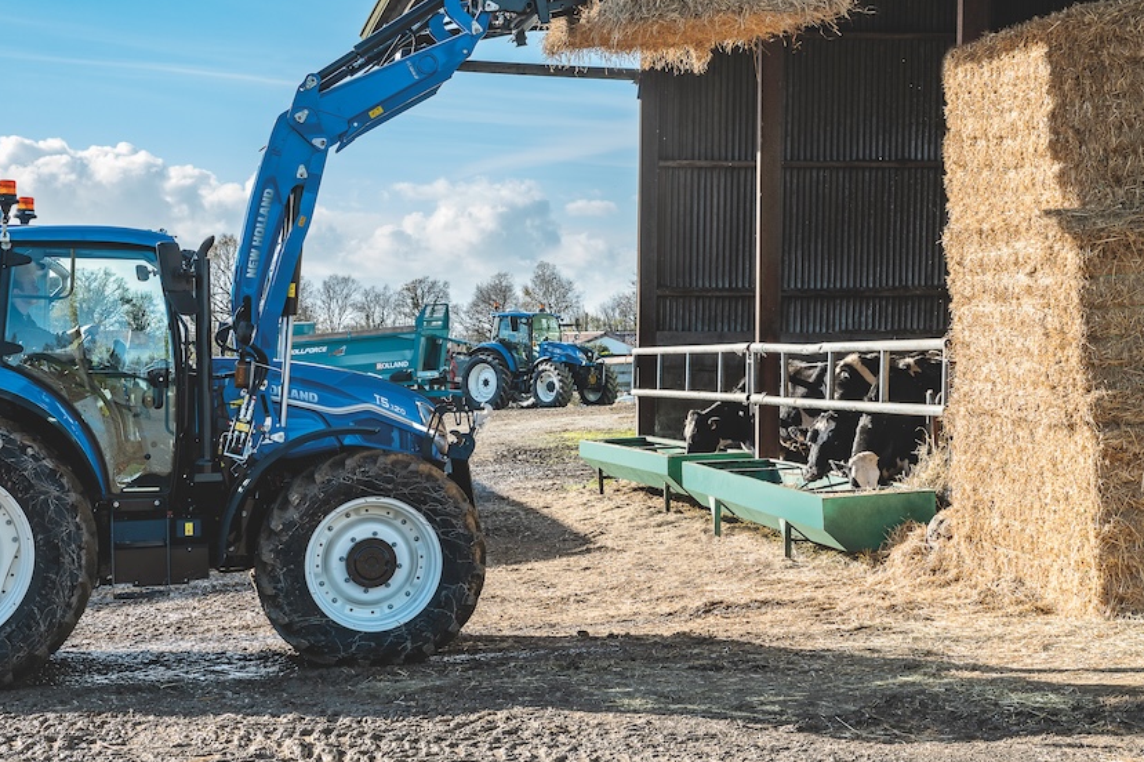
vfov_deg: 16.2
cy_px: 233
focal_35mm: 84
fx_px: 2668
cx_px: 513
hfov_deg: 24.2
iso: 125
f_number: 8
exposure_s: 1/125
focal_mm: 58
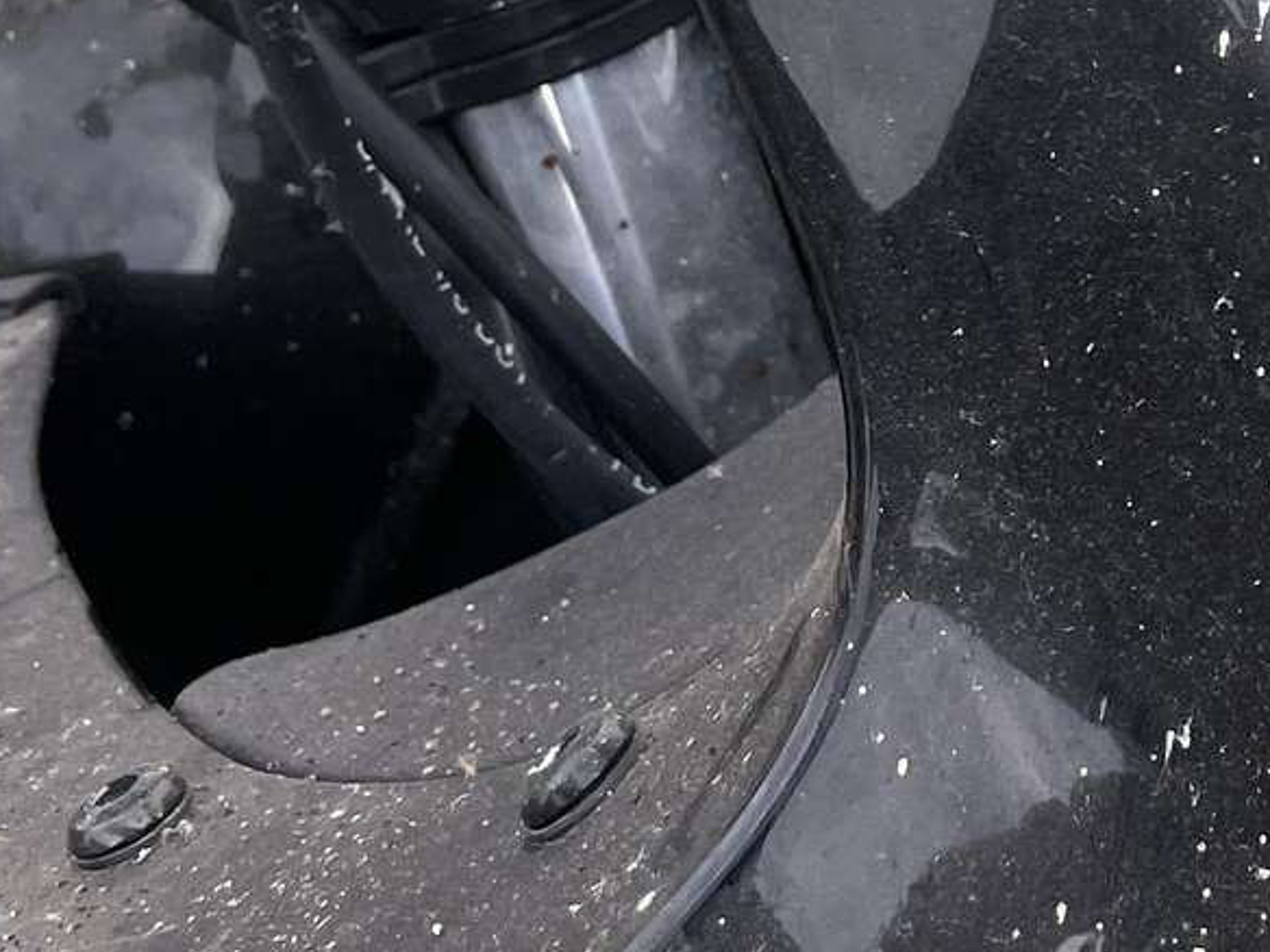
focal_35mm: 89
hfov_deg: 19.9
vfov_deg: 15.0
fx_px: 3265
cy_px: -600
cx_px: 1731
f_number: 1.6
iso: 32
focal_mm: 4.2
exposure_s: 1/461
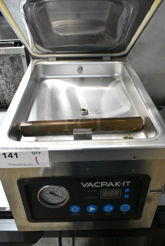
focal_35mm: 32
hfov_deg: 41.8
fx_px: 216
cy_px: 123
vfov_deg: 59.5
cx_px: 82
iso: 6400
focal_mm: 21
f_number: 6.3
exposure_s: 1/250
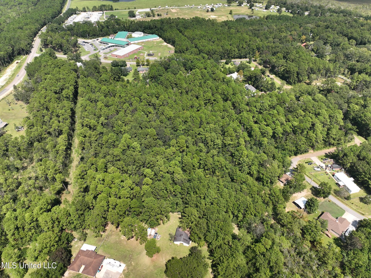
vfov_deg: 56.8
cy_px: 139
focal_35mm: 24
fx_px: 257
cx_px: 186
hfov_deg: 71.6
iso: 100
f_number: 2.8
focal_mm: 12.29
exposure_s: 1/60
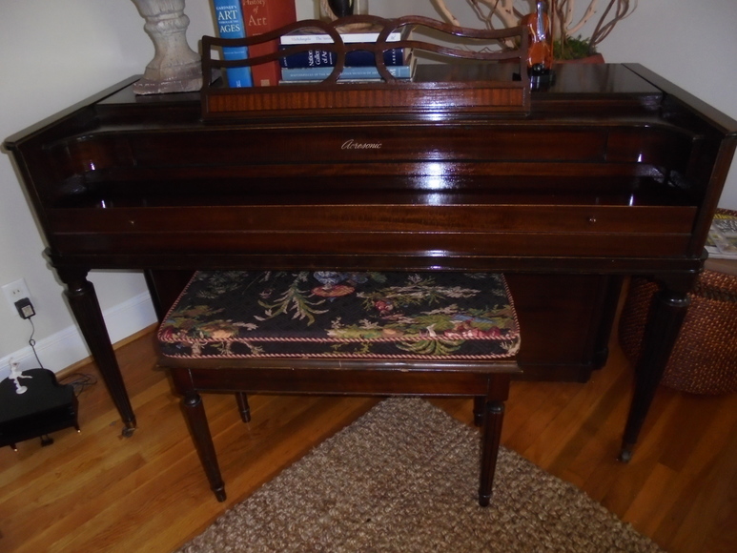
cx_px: 368
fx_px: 554
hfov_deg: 67.3
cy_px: 276
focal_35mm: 26
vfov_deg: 53.1
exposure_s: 1/30
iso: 320
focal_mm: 4.6
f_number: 3.5
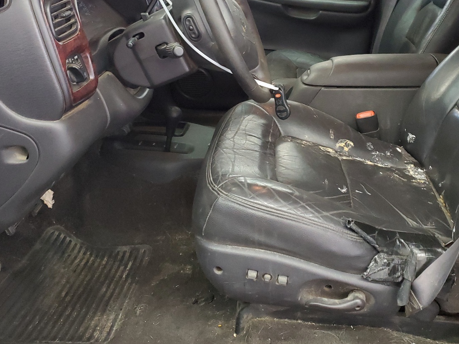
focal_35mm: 38
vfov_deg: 37.4
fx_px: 504
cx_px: 277
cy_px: 120
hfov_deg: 48.7
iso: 338
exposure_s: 1/60.2
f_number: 1.5
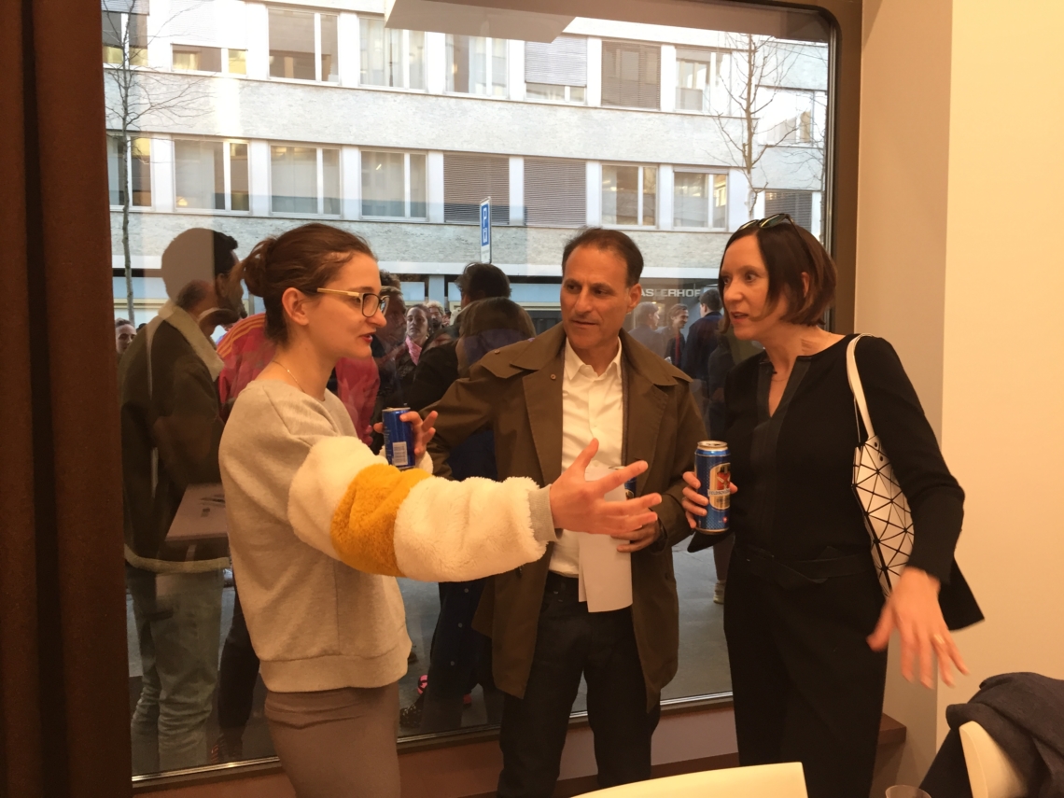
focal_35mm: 29
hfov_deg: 61.7
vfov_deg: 48.2
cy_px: 399
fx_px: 891
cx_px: 532
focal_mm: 4.15
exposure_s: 1/33
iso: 40
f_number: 2.2
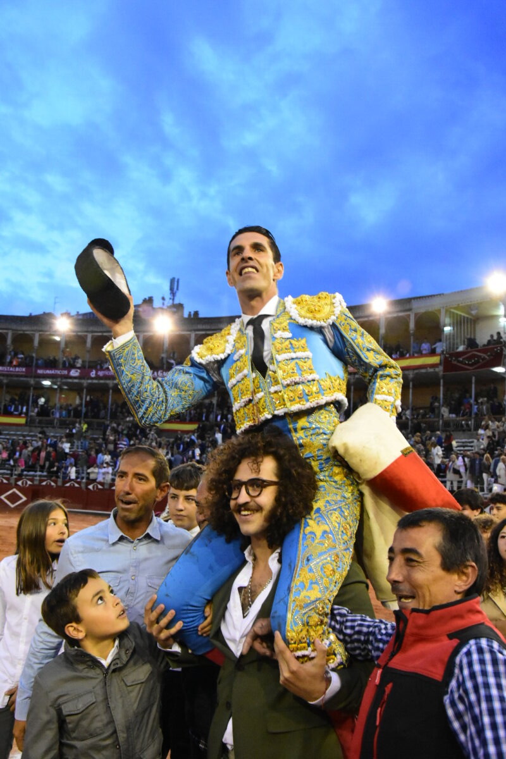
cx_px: 253
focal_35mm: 36
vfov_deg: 53.1
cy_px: 380
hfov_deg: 36.9
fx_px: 759
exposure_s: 1/200
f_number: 7.1
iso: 6400
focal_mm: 24
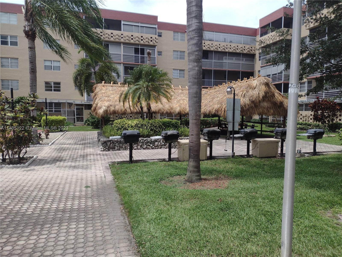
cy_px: 128
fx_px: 267
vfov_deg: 51.4
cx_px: 171
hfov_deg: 65.3
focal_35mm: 27
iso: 100
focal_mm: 4.71
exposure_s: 1/2907
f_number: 1.7
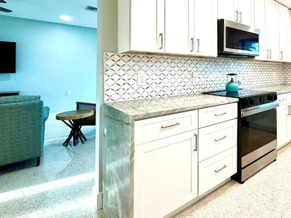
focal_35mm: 22
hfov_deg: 70.3
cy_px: 67
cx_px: 224
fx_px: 185
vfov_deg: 59.2
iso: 125
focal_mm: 2.22
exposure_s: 1/120
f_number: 2.2
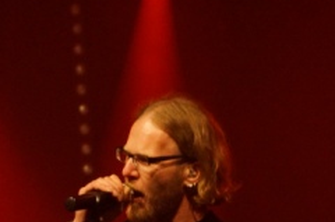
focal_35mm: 701
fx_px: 6510
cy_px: 187
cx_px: 123
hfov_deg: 2.9
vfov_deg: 2.0
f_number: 6.3
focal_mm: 250
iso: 3200
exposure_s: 1/60
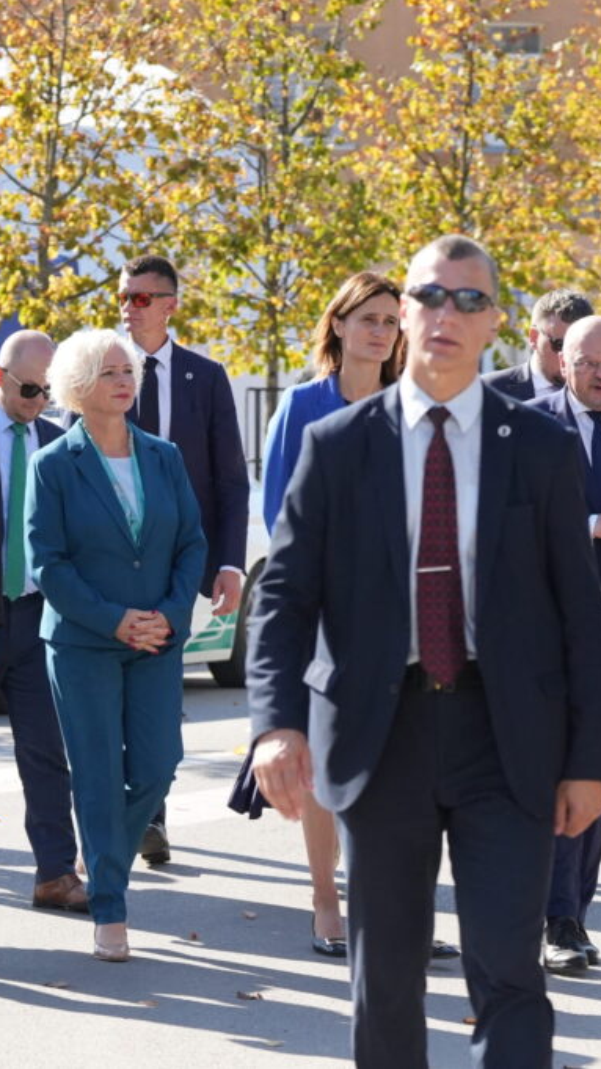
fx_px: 5270
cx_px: 184
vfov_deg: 11.6
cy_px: 534
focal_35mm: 186
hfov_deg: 6.5
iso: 1600
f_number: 3.5
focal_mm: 79
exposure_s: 1/8000
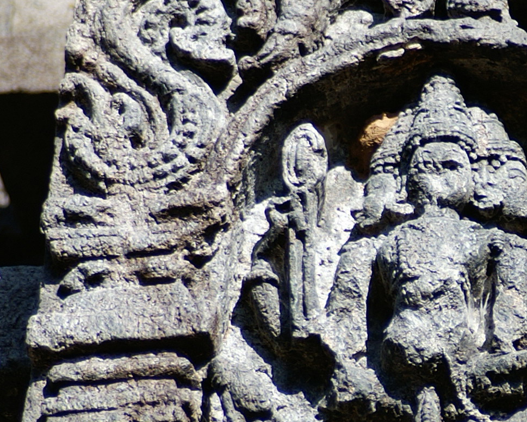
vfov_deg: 3.4
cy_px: 237
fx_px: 7150
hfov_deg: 4.2
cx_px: 426
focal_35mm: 458
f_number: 4.5
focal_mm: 105
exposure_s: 1/640
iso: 100
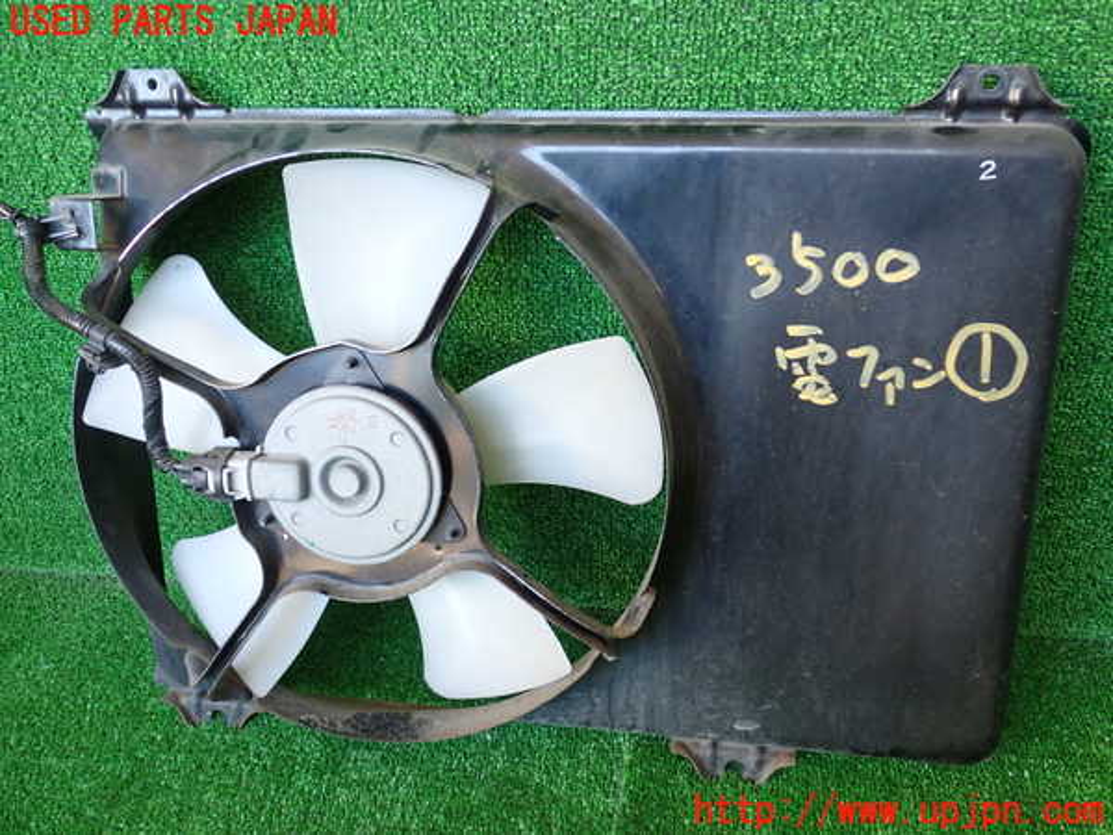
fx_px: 965
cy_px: 418
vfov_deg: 46.8
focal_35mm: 30
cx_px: 556
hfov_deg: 60.0
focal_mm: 5.4
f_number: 2.3
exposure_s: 1/40
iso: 200
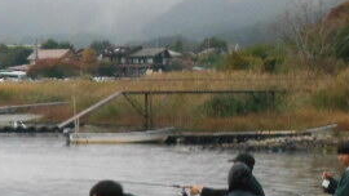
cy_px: 291
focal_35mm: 222
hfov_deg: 9.6
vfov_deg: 5.4
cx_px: -56
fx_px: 2055
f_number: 6.3
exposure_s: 1/160
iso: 800
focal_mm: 15.4
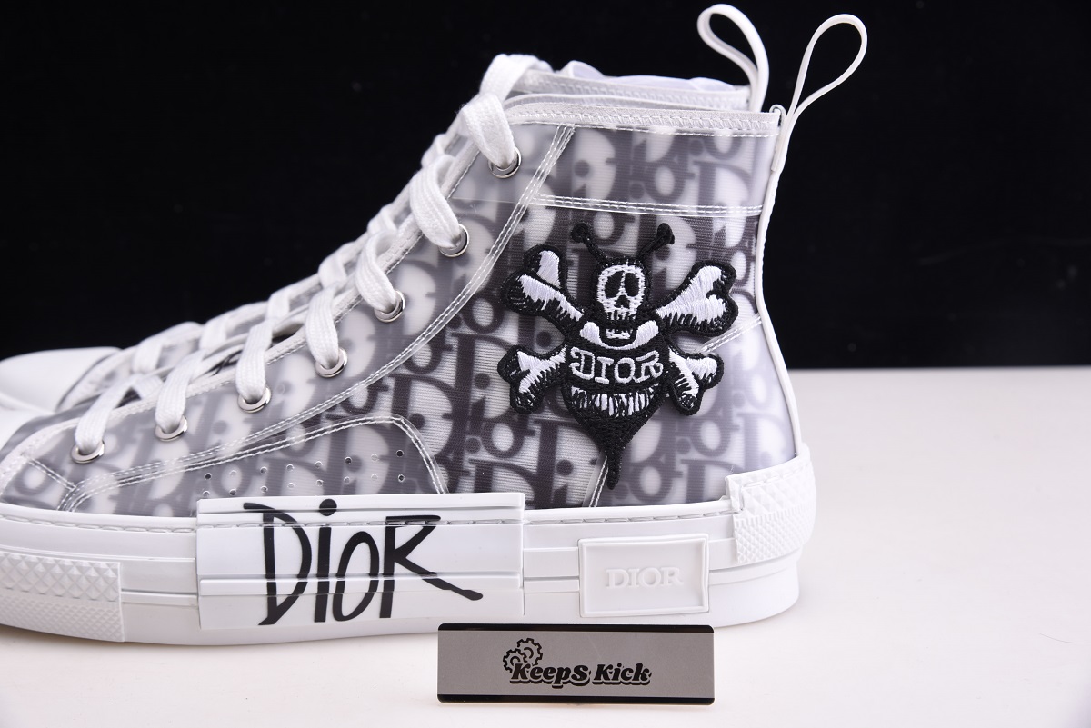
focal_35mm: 75
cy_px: 364
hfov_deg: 27.0
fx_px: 2274
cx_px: 546
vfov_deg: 18.2
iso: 100
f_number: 11
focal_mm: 75
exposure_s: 1/125
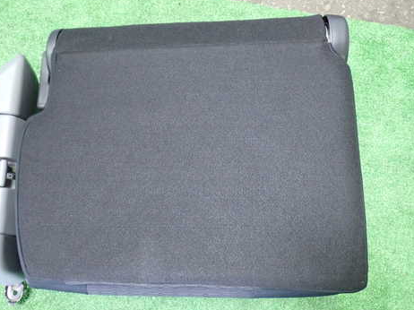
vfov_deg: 36.8
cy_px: 159
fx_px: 466
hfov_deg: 47.8
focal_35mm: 39
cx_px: 184
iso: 800
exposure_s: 1/30
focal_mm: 5.4
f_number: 2.3
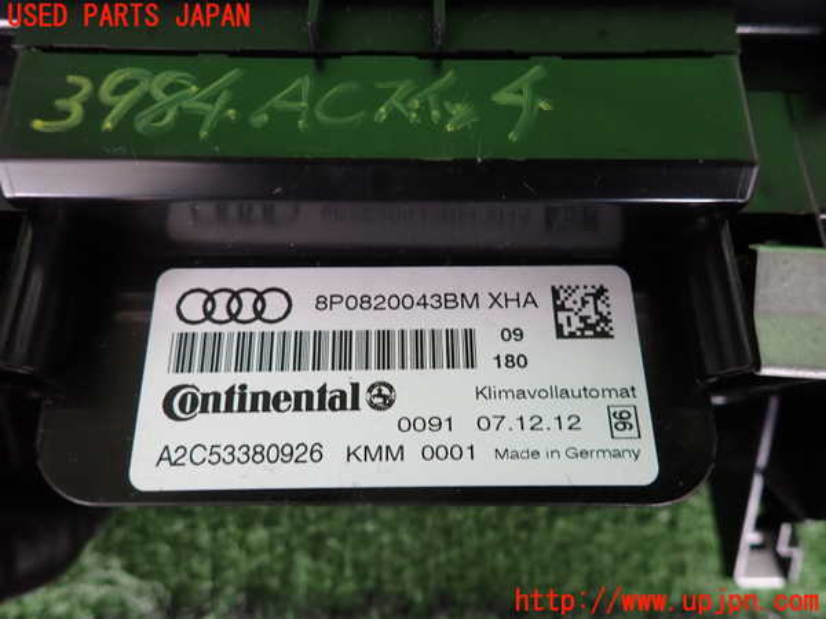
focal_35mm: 25
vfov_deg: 54.9
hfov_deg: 69.4
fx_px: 597
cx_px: 413
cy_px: 310
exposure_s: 1/50
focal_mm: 4.5
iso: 200
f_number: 2
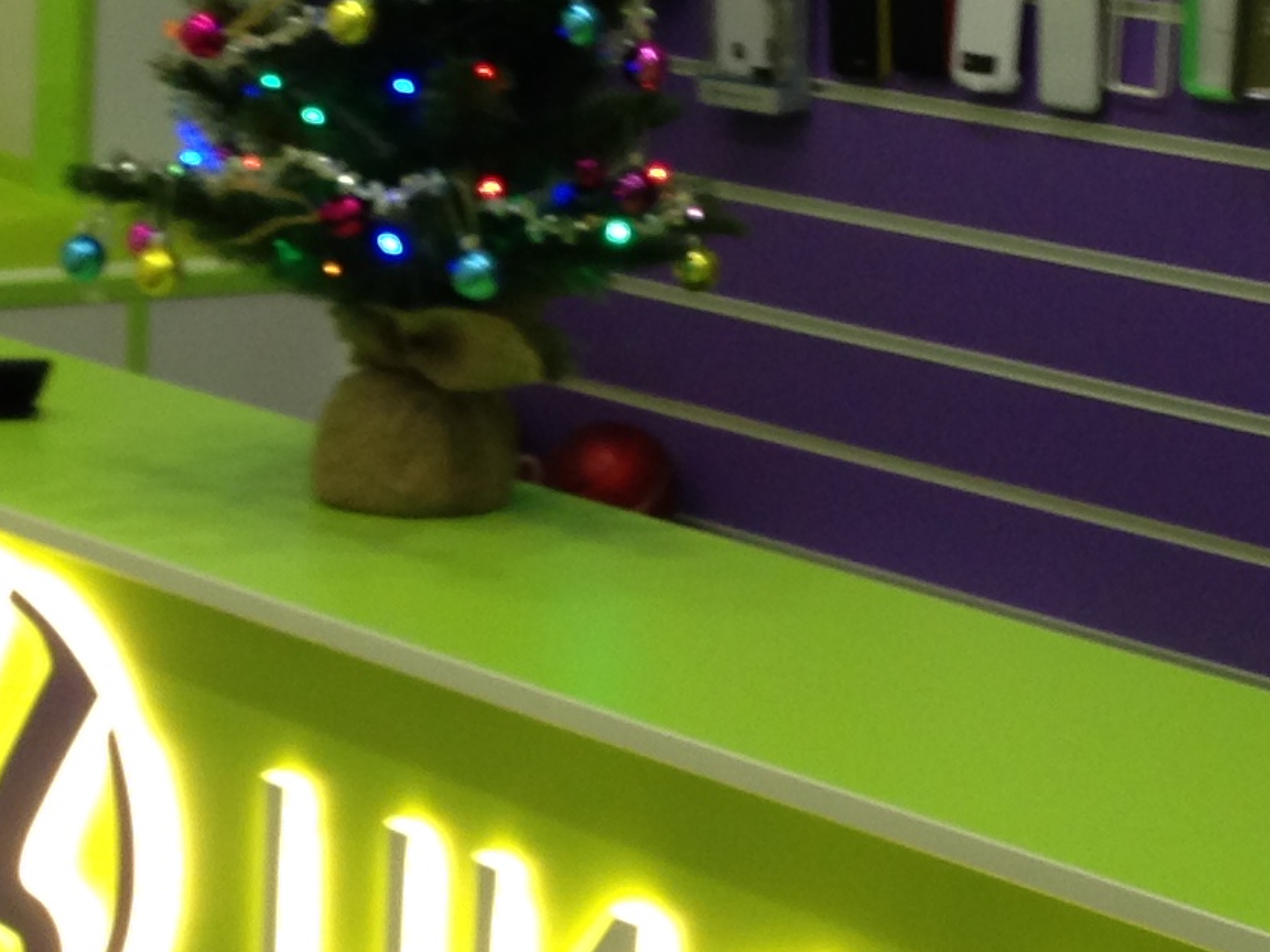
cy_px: 669
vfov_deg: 11.5
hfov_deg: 15.3
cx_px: 526
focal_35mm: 129
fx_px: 4732
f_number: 2.4
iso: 64
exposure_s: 1/20
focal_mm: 4.12
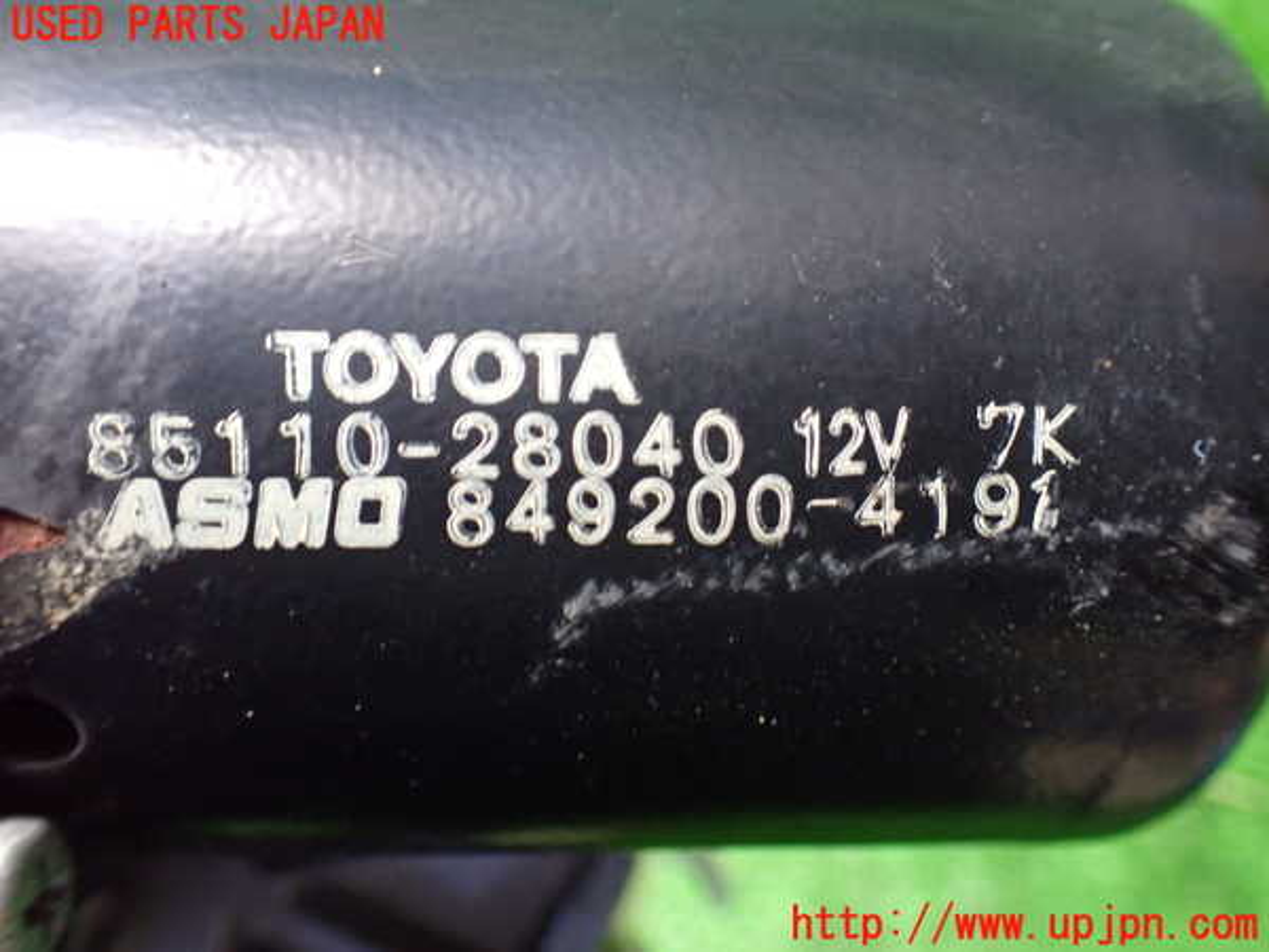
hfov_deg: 60.0
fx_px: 1100
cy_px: 476
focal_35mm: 30
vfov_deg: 46.8
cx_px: 634
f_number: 2.3
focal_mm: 5.4
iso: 1000
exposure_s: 1/30
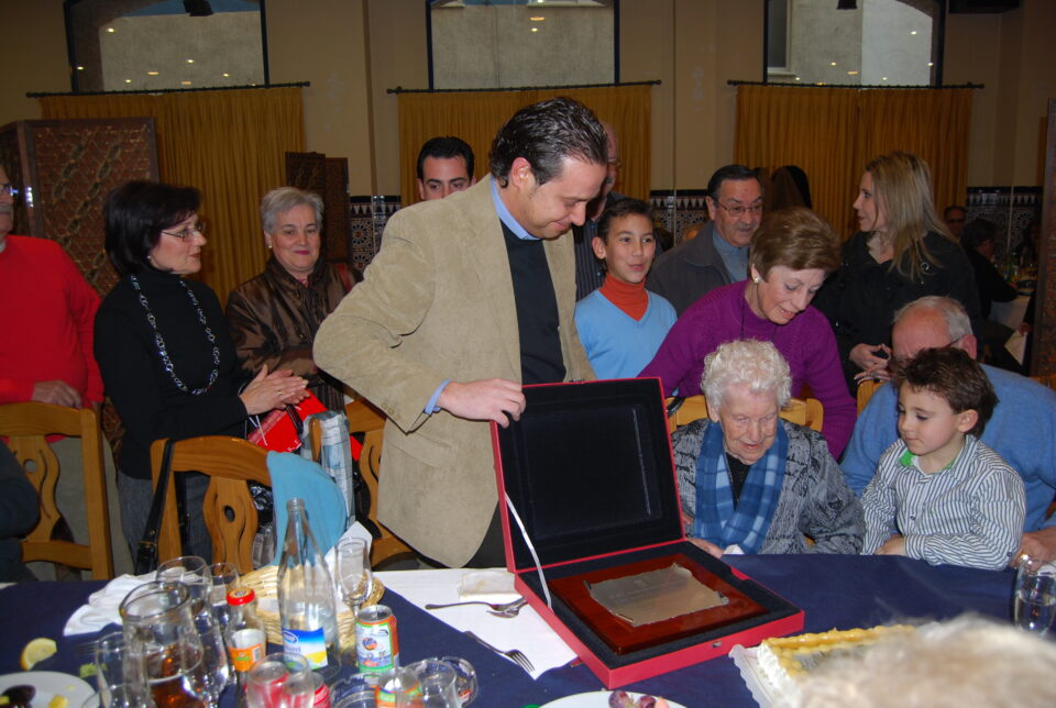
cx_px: 528
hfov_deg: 67.3
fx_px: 793
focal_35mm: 27
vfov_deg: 48.1
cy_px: 354
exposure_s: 1/60
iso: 200
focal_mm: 18
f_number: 3.5
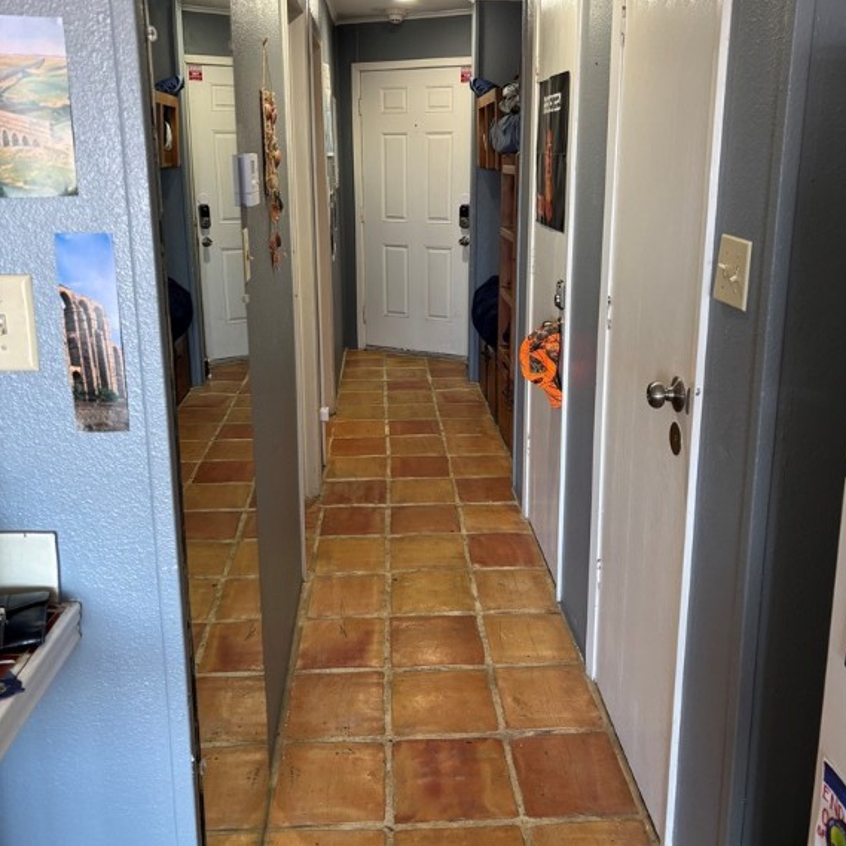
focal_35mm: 31
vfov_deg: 52.3
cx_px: 425
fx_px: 857
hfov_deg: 52.5
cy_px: 354
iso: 125
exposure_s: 1/60
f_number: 1.6
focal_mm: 5.96
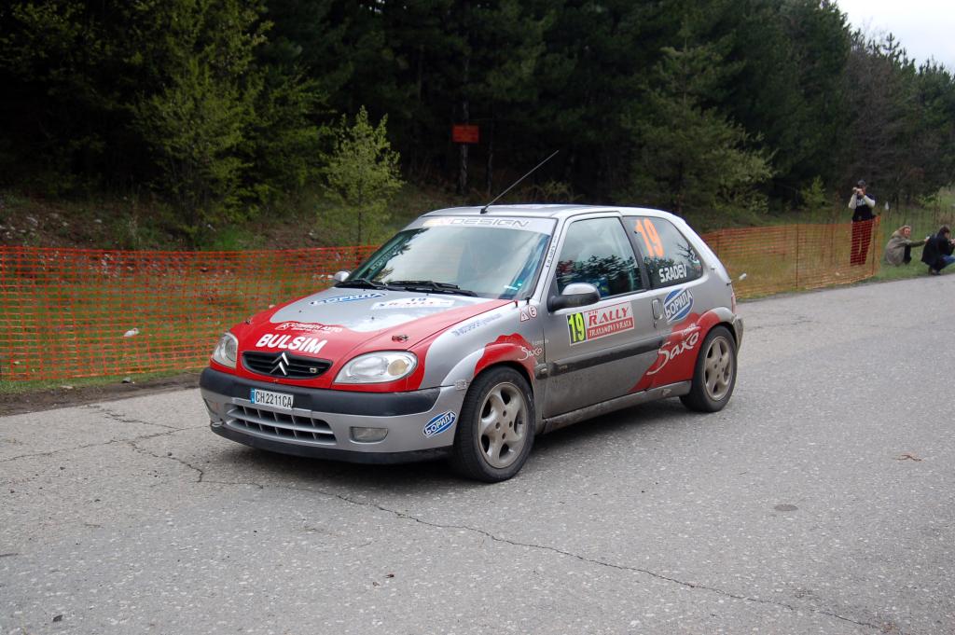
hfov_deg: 38.9
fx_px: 1352
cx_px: 478
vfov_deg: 26.4
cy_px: 318
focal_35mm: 51
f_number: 4
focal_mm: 34
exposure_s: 1/1000
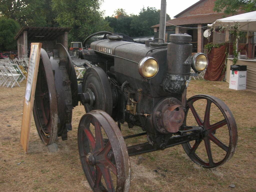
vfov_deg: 37.7
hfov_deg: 49.0
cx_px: 128
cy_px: 96
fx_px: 281
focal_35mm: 38
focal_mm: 7.8
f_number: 2.8
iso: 82
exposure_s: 1/60.1
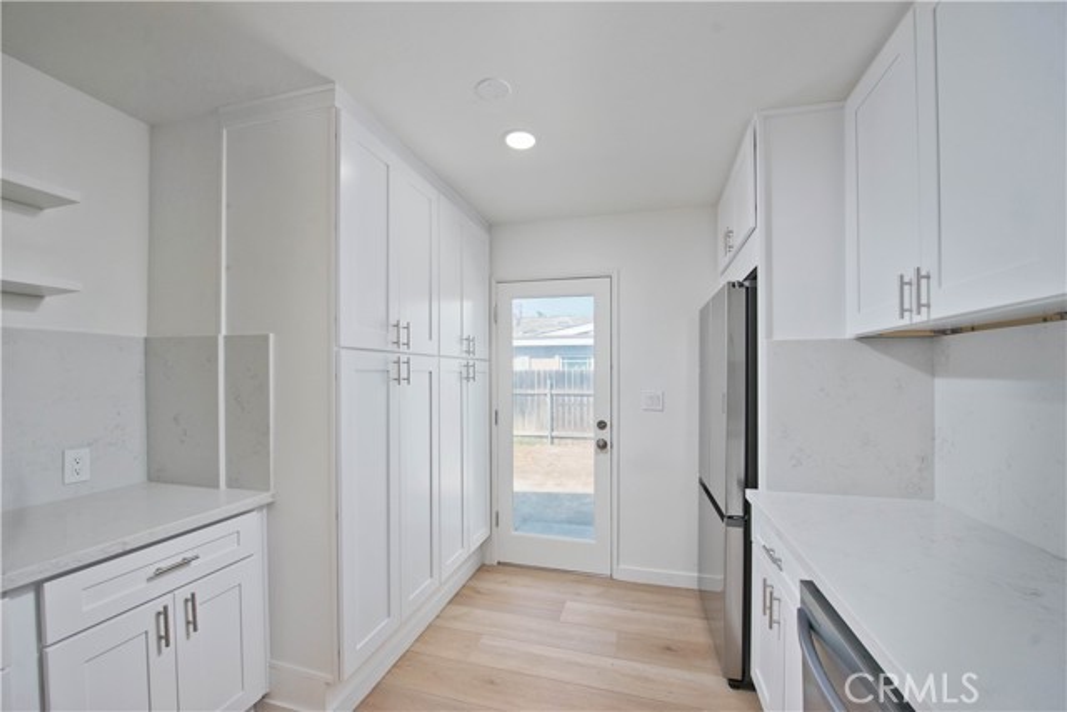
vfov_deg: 81.2
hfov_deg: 104.2
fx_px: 415
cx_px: 534
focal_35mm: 14
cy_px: 356
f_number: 5.6
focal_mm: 14
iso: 400
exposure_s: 1/640
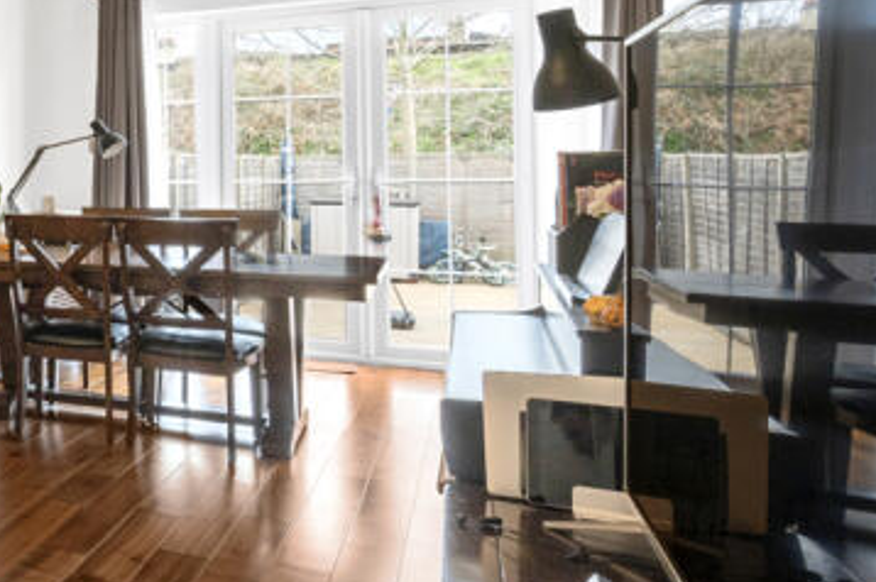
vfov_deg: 32.9
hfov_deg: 32.4
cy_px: 177
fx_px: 972
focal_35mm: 40
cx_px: -328
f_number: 16
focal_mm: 14
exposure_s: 1/1.25
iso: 200
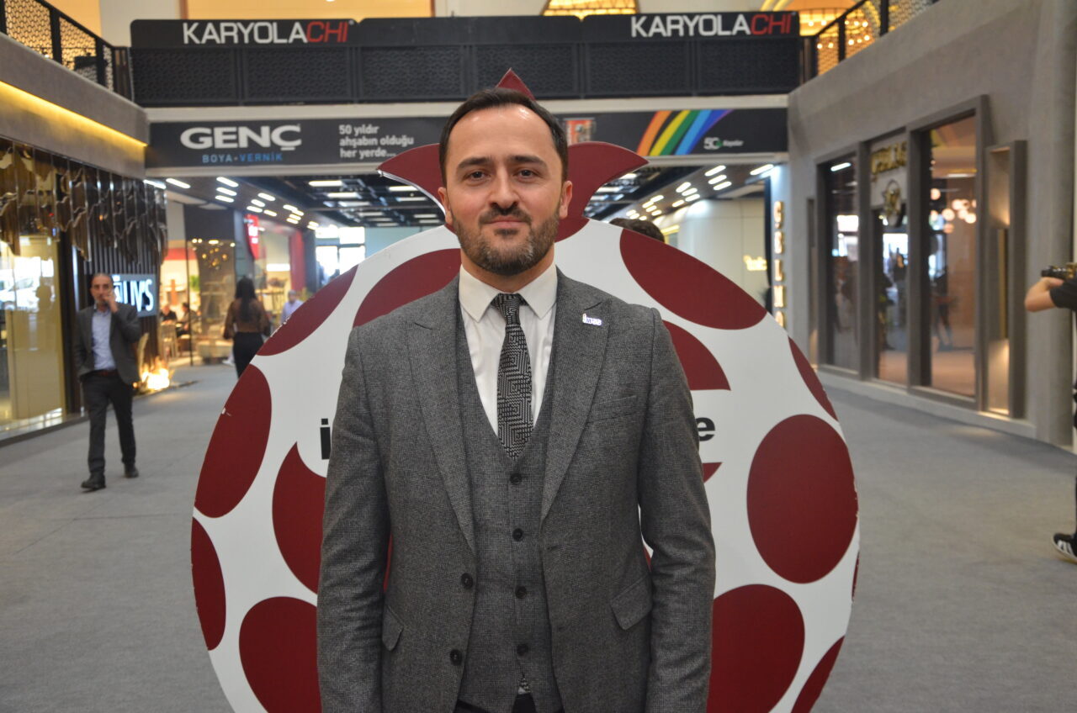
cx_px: 538
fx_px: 1164
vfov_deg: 34.1
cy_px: 356
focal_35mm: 39
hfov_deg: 49.6
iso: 1250
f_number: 5
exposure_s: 1/100
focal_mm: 26
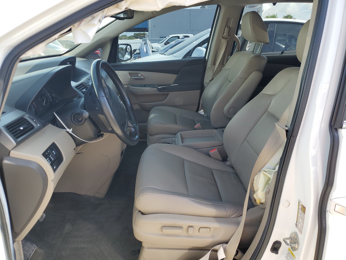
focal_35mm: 26
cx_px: 173
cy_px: 130
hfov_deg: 67.3
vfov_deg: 53.1
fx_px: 260
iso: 50
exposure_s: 1/556
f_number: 1.5
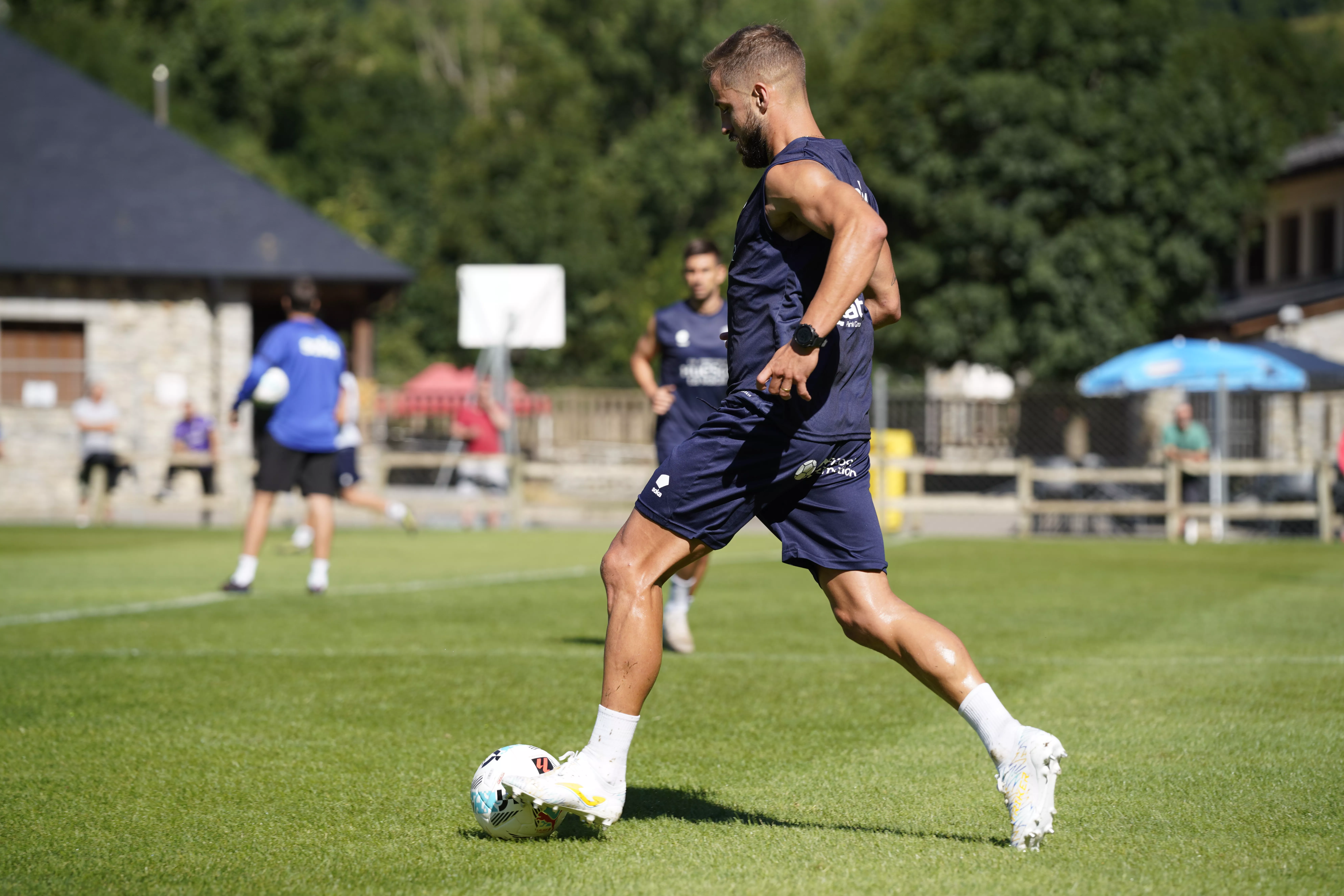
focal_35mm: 158
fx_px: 5888
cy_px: 448
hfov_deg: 13.0
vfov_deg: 8.7
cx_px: 672
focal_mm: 157.7
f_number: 4
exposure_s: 1/1250
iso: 160
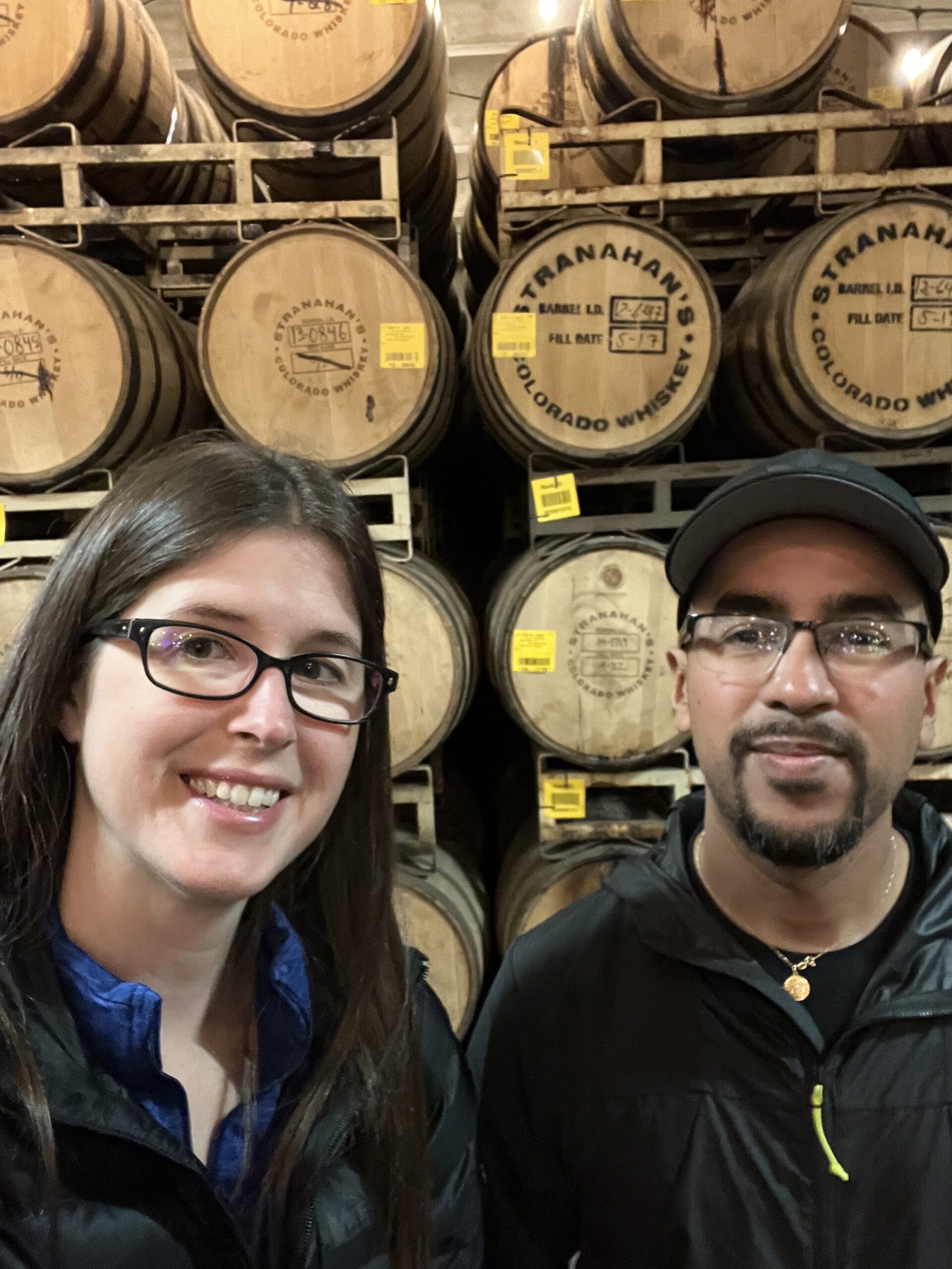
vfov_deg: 60.0
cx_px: 476
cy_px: 634
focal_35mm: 30
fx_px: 1100
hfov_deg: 46.8
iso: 640
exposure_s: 1/17
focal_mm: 2.71
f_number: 2.2
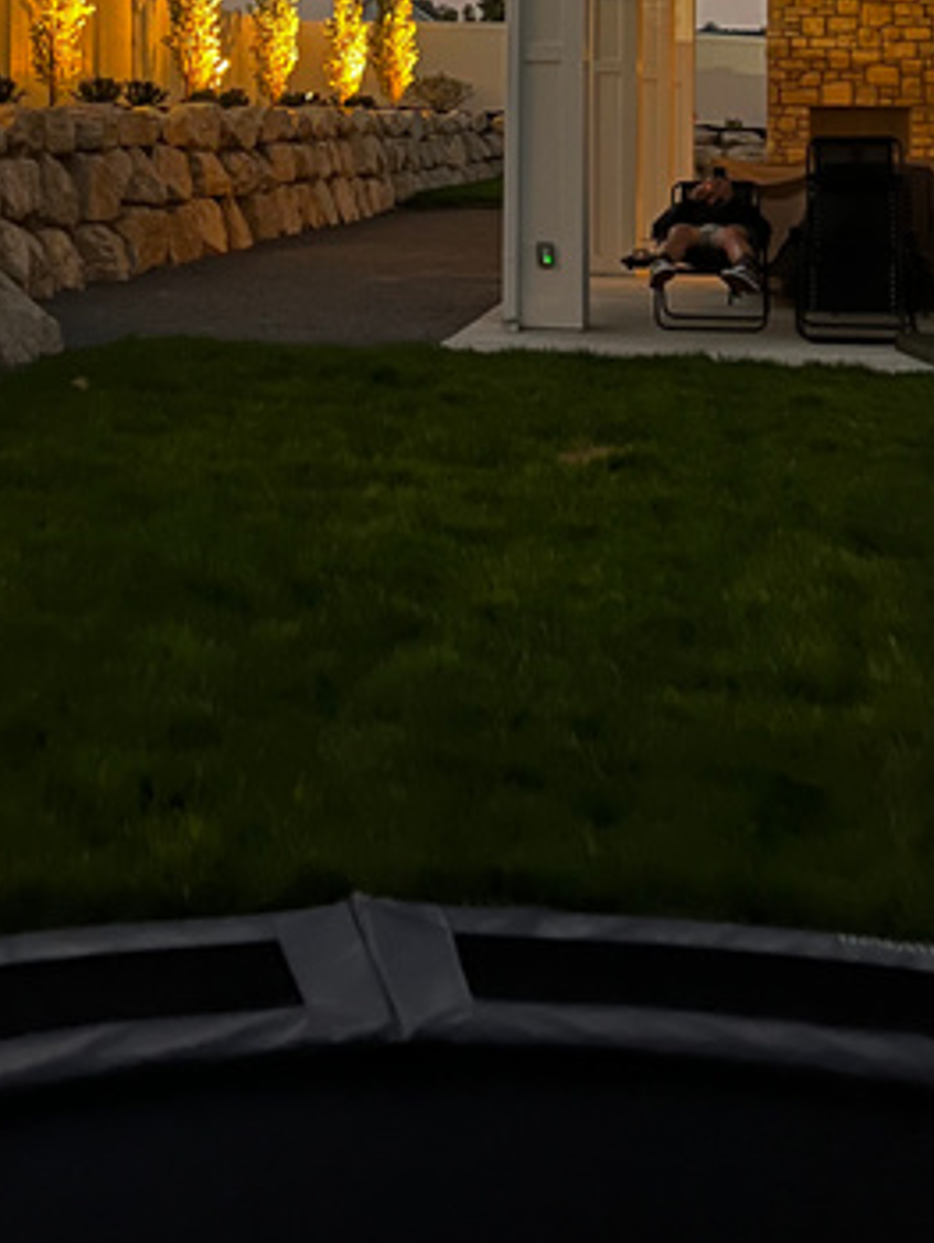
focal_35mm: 57
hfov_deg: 25.1
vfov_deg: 31.8
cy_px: 78
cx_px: 146
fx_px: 2048
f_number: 1.5
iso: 1000
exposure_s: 1/9
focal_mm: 5.7
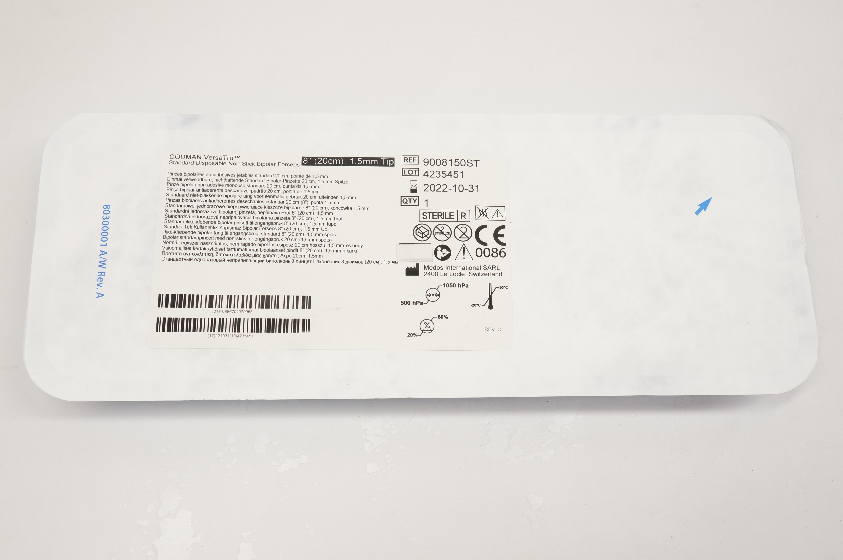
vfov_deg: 32.9
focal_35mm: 40
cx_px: 422
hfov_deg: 48.0
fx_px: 947
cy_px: 280
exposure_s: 1/100
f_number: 8
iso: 800
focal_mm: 27
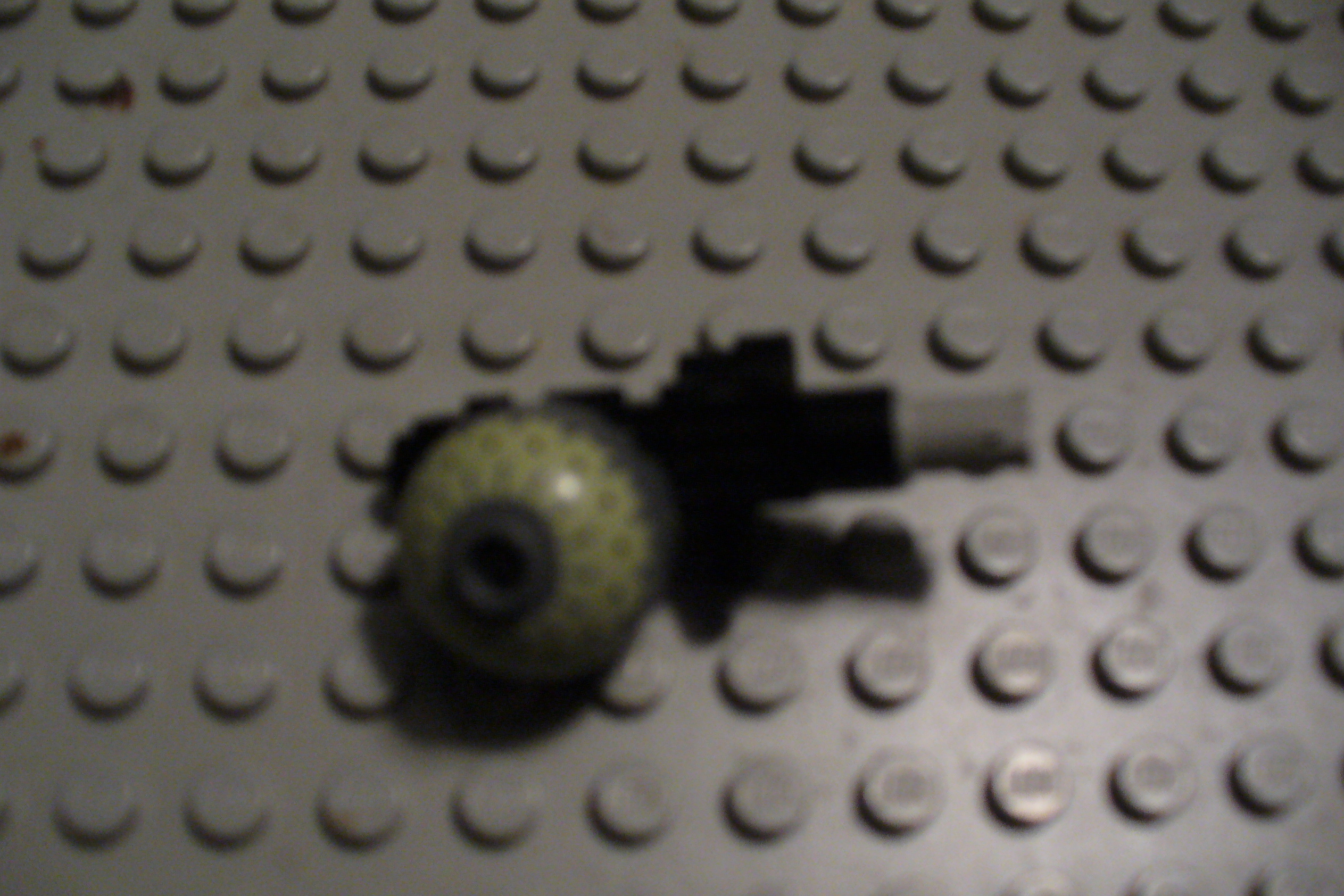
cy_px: 466
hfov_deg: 49.6
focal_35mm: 39
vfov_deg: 34.2
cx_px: 677
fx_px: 1456
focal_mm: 6.1
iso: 200
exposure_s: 1/8
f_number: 2.8
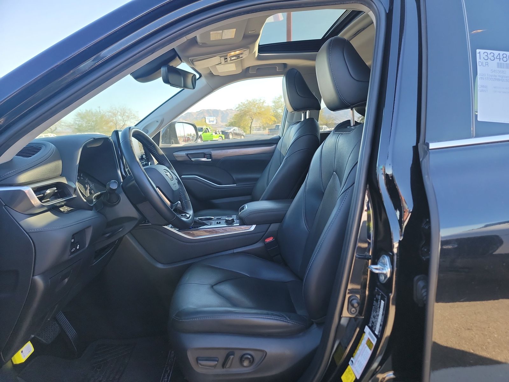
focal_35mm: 24
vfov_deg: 56.8
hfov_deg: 71.6
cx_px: 254
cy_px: 191
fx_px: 353
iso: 50
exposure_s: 1/59
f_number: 1.8
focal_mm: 6.7
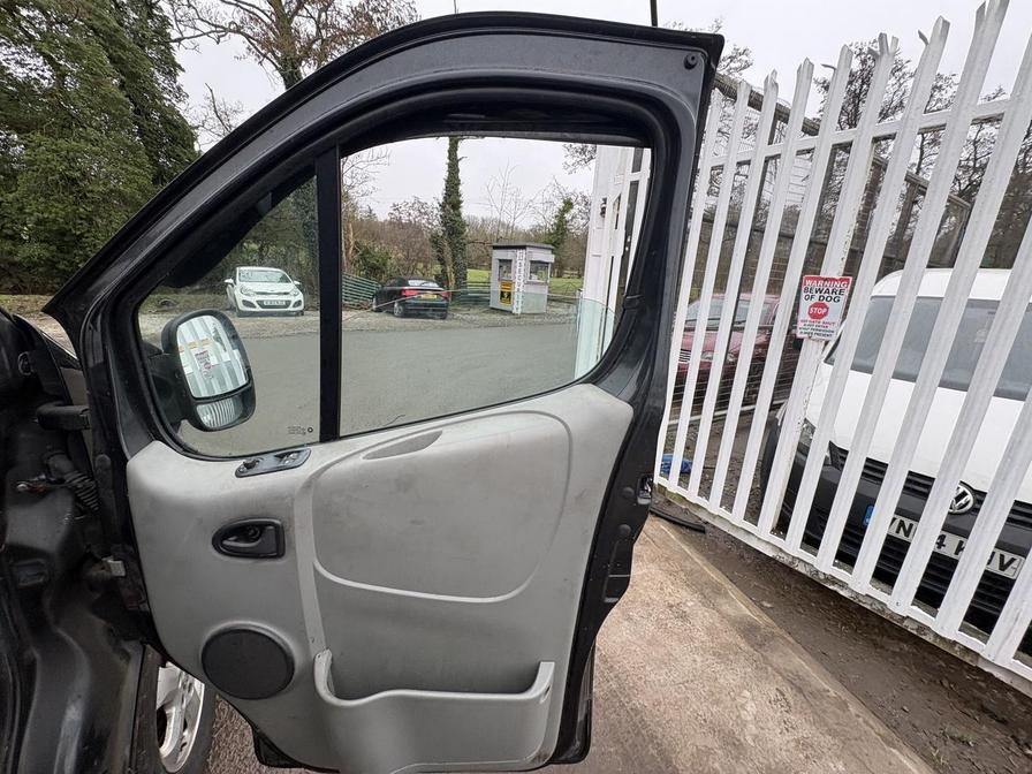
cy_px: 387
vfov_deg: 85.7
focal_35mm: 14
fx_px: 417
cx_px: 516
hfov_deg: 102.1
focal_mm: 2.22
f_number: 2.2
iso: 50
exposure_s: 1/99
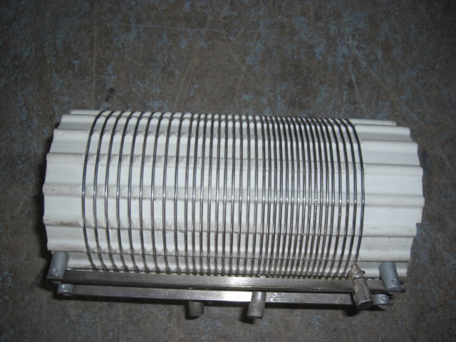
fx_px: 501
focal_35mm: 38
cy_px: 171
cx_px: 228
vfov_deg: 37.7
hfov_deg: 49.0
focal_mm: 7.9
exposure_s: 1/60
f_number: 2.8
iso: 80
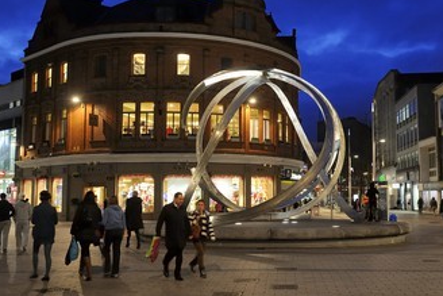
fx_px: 505
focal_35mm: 41
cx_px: 270
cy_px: 120
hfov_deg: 47.1
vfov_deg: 32.6
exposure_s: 1/25
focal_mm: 32
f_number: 5.6
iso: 1600
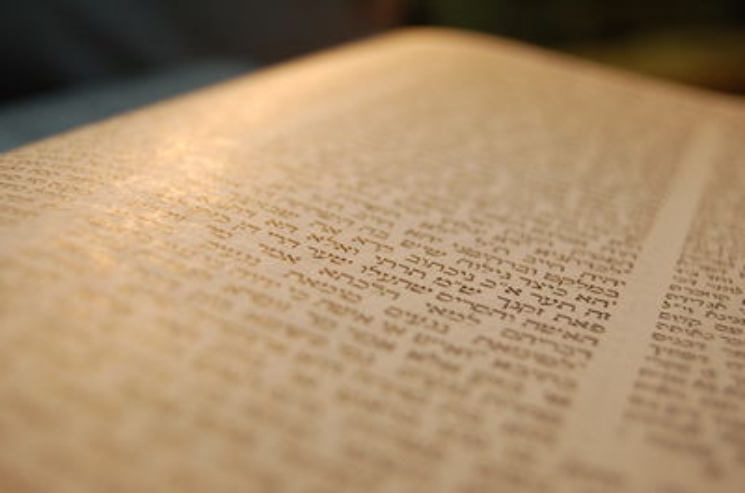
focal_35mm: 57
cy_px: 246
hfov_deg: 35.1
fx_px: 1177
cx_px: 372
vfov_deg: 23.7
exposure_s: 1/50
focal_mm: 38
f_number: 4.8
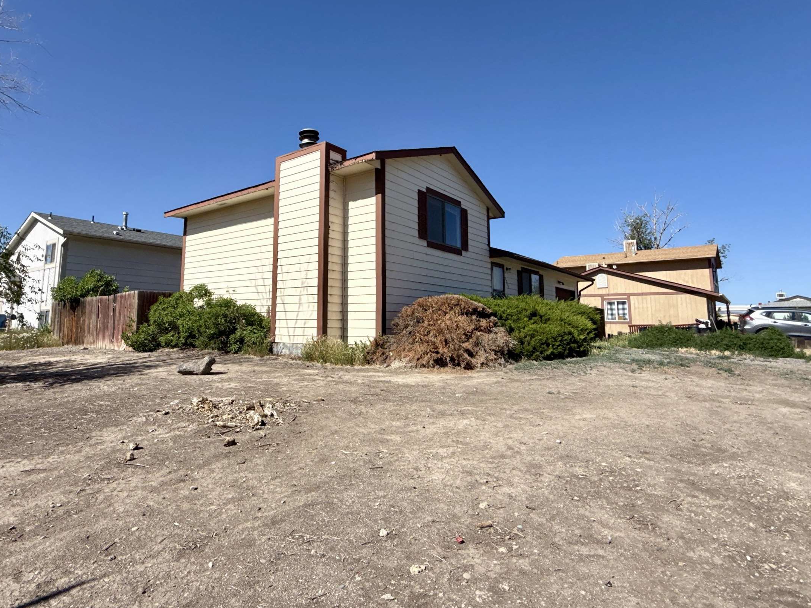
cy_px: 264
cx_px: 354
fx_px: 469
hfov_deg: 81.4
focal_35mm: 20
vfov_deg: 65.7
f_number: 2.2
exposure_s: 1/3460
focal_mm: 2.22
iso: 50
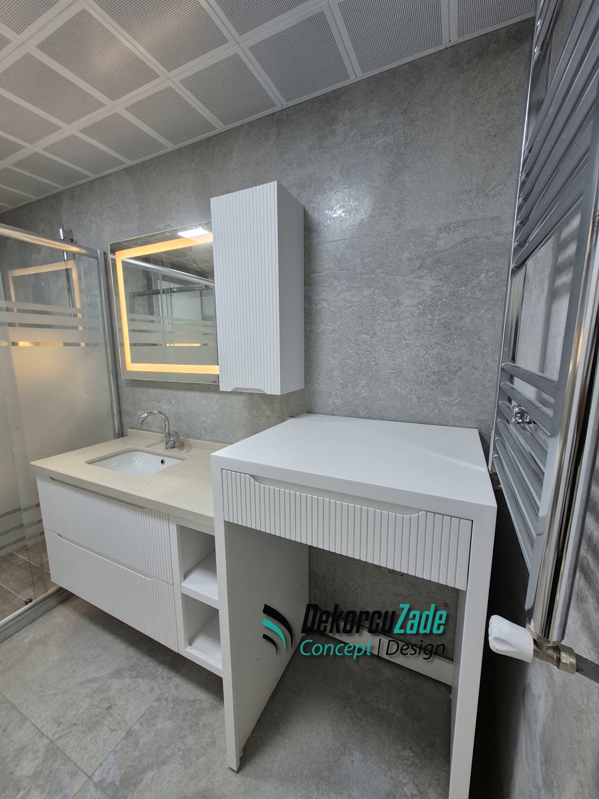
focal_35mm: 13
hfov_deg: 89.9
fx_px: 300
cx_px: 300
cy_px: 400
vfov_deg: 106.2
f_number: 2.2
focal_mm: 1.74
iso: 125
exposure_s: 1/50
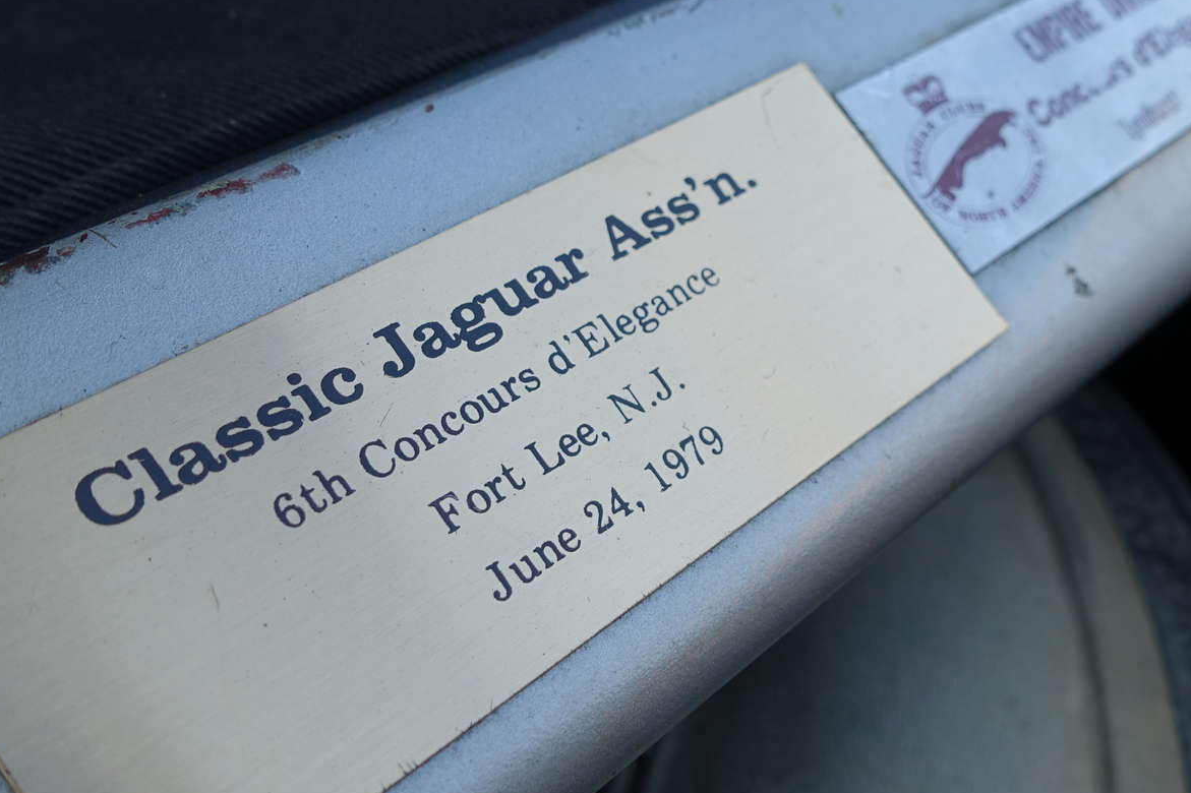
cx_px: 763
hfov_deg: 46.9
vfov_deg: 32.6
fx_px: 1356
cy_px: 339
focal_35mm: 41
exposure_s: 1/160
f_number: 4
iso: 125
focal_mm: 8.8
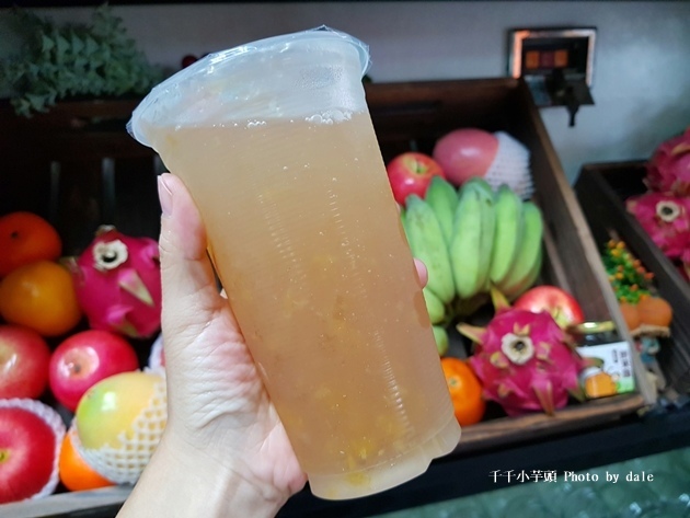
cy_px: 259
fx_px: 518
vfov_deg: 53.1
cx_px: 345
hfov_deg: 67.3
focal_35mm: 26
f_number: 1.7
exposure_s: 1/60
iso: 200
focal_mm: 4.3
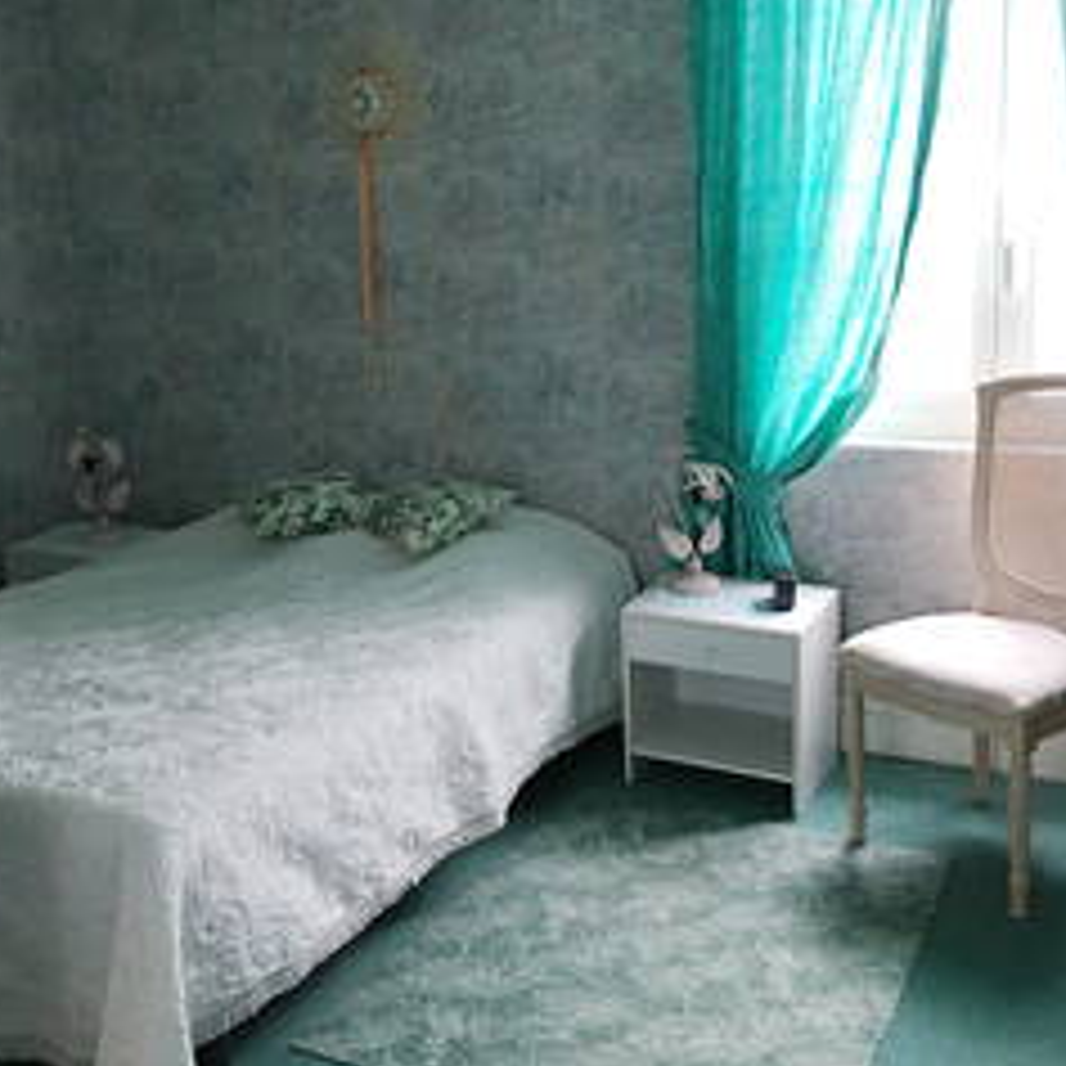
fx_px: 1359
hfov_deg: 42.8
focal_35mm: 39
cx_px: 522
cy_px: 495
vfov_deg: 42.8
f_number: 2.2
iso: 64
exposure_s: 1/17
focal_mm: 4.15
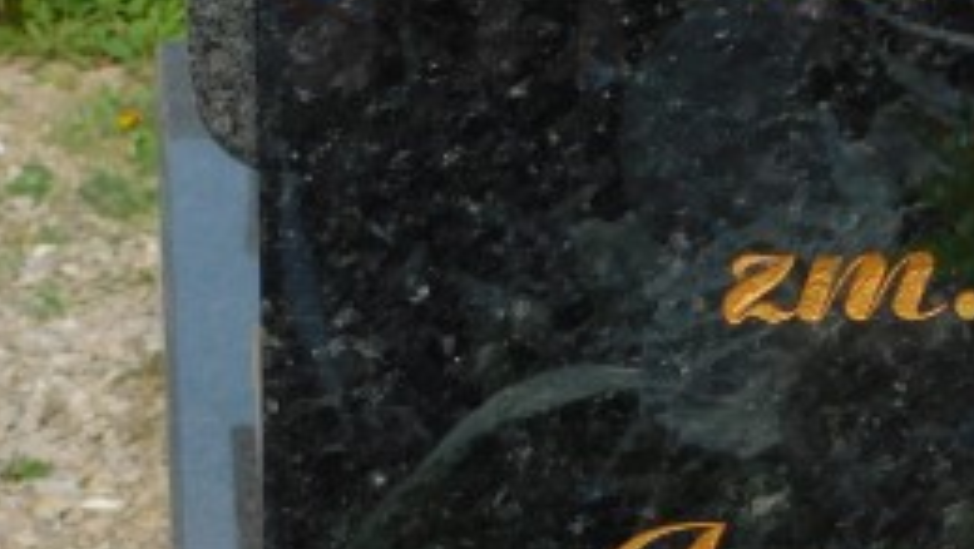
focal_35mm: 245
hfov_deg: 8.7
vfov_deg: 4.9
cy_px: -154
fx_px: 6331
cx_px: 1106
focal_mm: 16.1
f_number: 4.5
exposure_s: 1/800
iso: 125
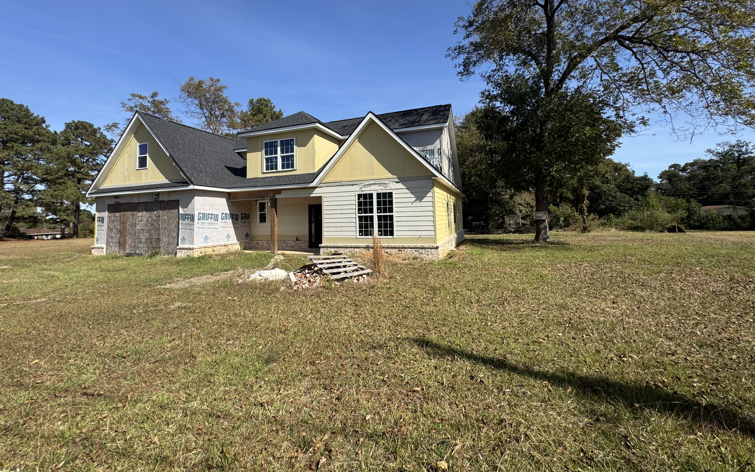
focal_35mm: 15
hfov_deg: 101.5
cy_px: 195
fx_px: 309
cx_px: 376
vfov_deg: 74.2
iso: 50
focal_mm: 2.22
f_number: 2.2
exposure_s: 1/1709
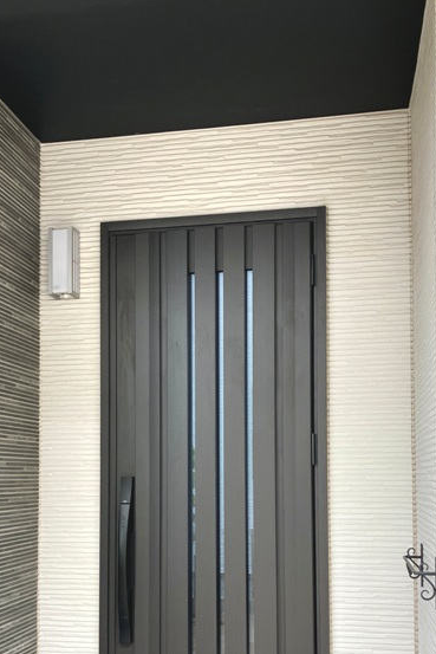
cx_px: 200
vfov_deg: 47.5
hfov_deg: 33.4
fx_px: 726
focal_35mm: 40
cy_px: 448
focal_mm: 3.99
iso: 80
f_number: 1.8
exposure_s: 1/121
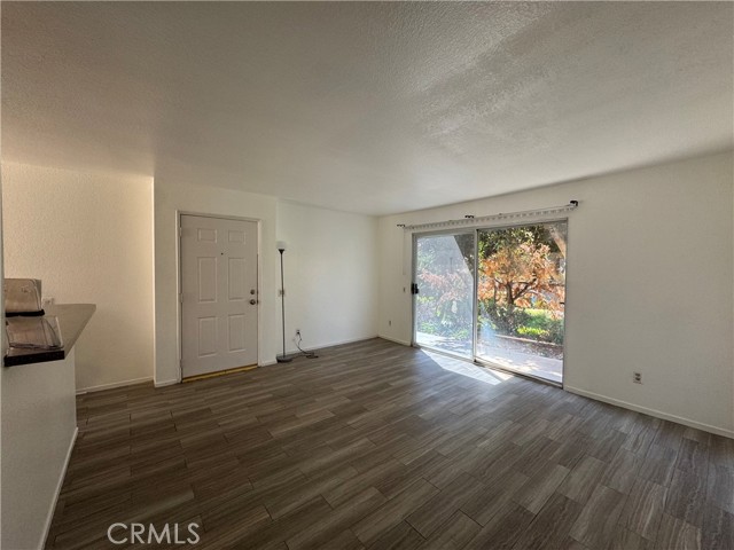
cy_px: 275
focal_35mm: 14
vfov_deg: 85.7
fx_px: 297
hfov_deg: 102.1
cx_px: 367
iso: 80
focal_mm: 2.22
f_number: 2.2
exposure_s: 1/120
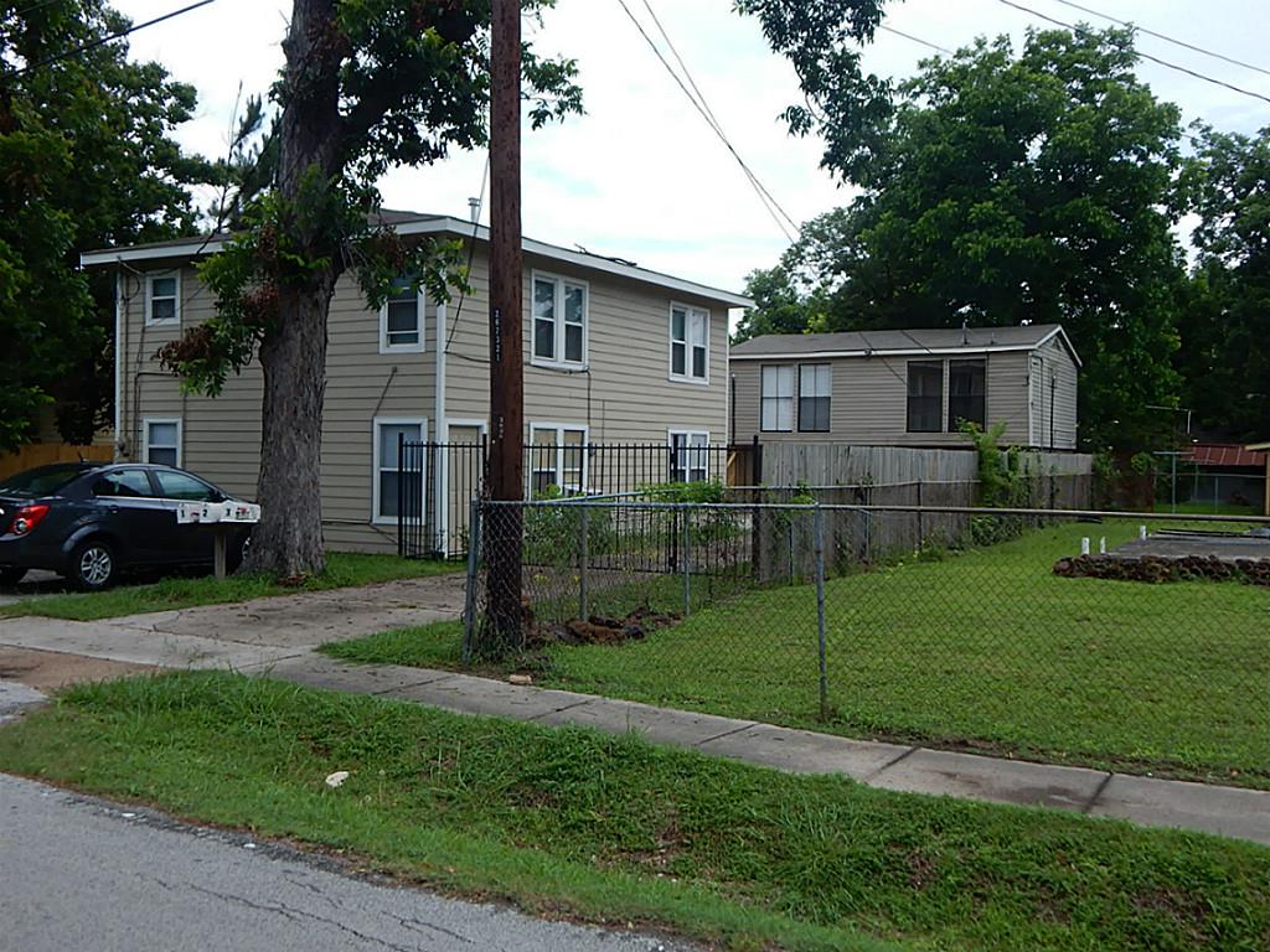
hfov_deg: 54.0
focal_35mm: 34
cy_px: 476
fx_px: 1247
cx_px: 635
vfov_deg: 41.8
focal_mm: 6.1
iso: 125
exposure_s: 1/1000
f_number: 3.3
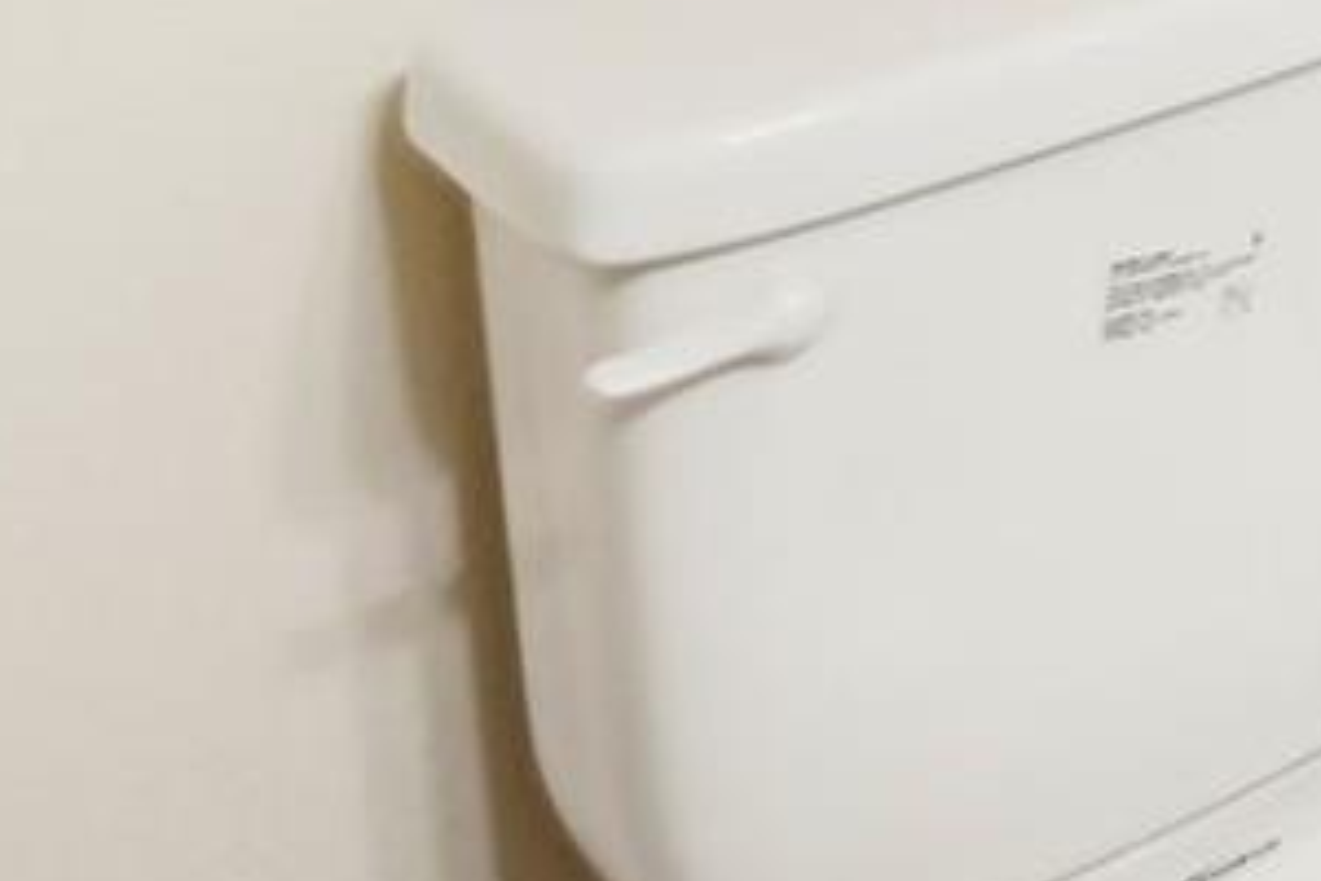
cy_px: -1181
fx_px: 2935
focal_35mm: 80
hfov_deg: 14.9
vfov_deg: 13.2
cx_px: 3184
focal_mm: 15
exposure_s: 1/4
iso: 400
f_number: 8
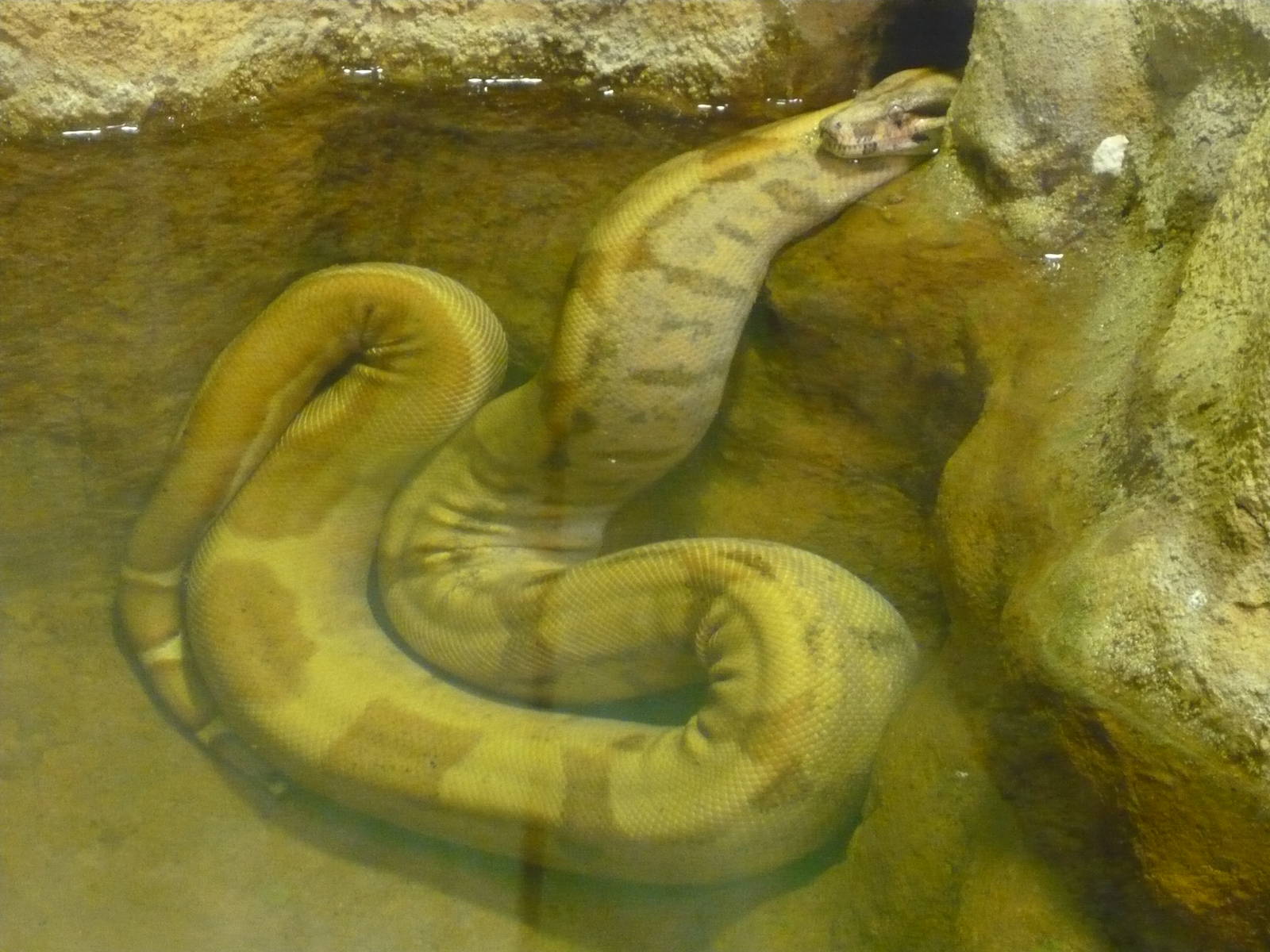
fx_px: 3669
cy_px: 476
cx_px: 635
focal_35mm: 100
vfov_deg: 14.8
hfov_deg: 19.6
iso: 800
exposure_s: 1/8
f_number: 5.1
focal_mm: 16.5
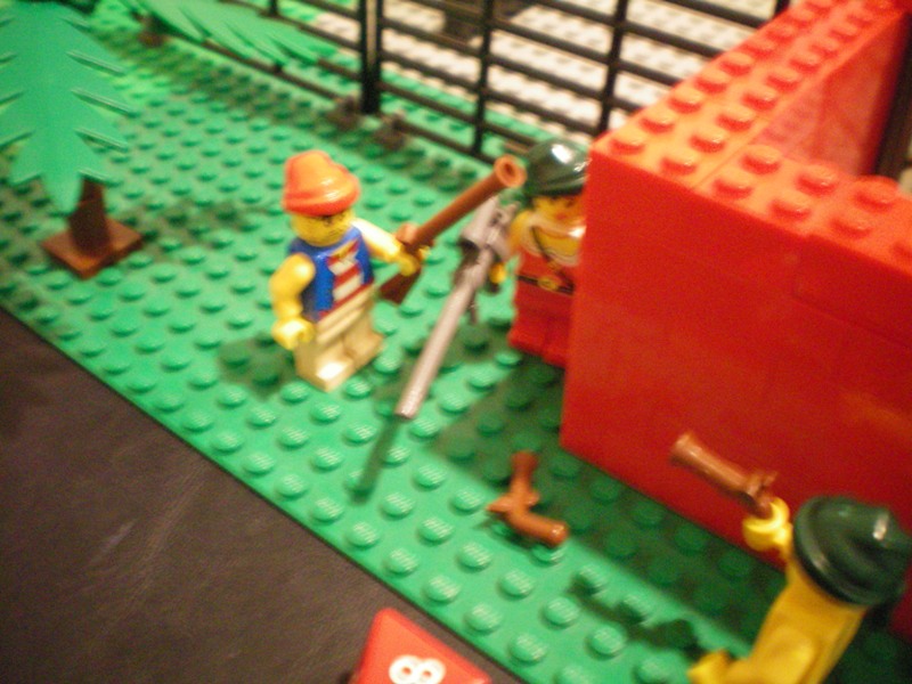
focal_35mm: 38
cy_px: 342
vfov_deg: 37.7
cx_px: 456
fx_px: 1001
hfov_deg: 49.0
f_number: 3.1
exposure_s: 1/5
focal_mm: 6.3
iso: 400
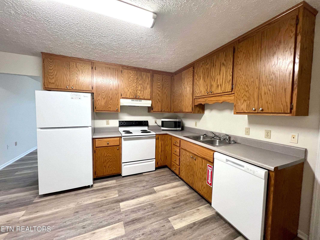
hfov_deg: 106.2
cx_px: 160
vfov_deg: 89.9
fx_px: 120
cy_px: 120
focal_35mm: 13
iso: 250
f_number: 1.8
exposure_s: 1/60
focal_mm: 1.57
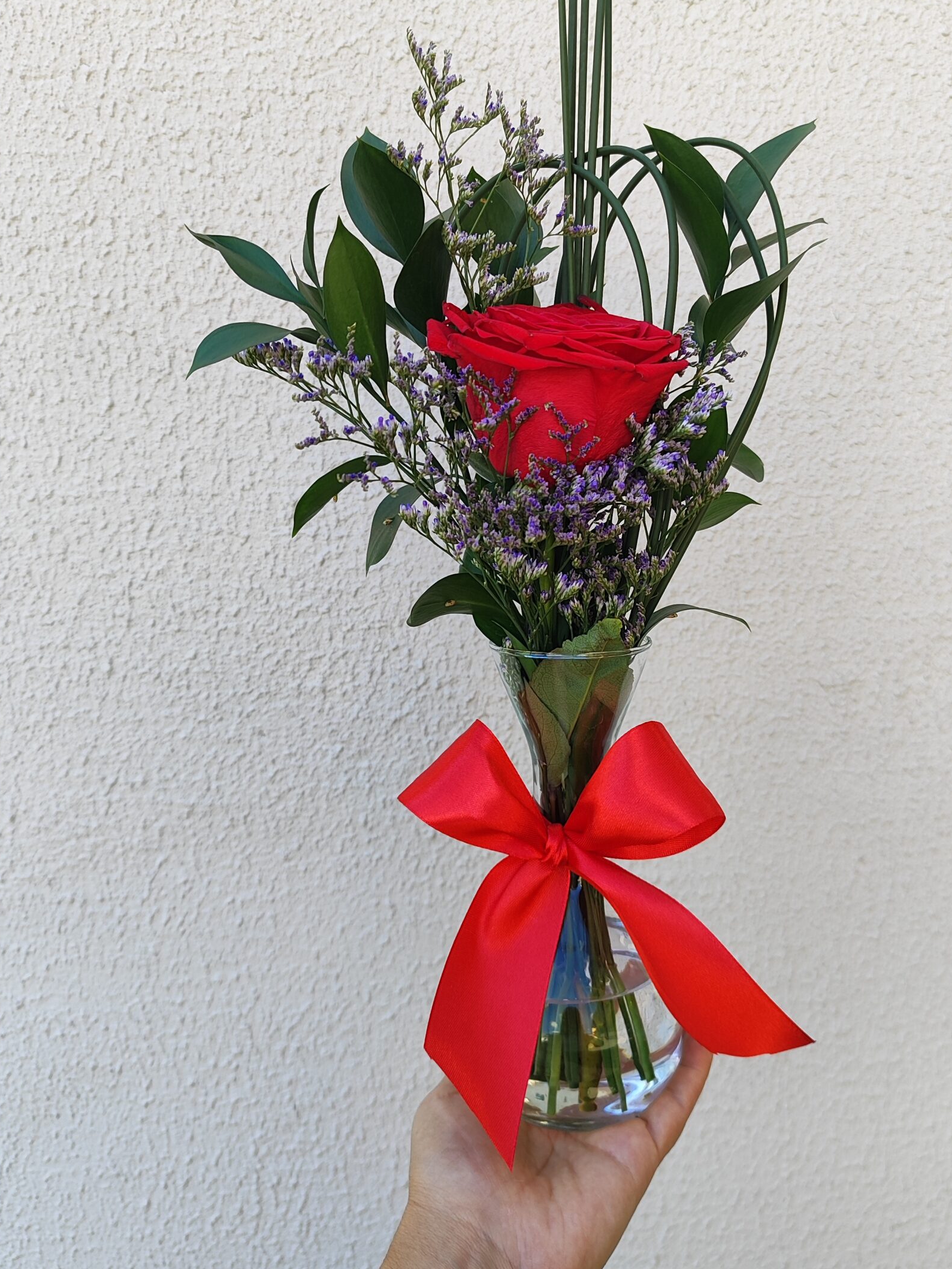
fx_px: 1064
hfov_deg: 48.1
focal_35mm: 29
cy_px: 590
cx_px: 548
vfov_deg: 61.6
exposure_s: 1/120
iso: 76
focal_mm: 5.89
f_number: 1.89
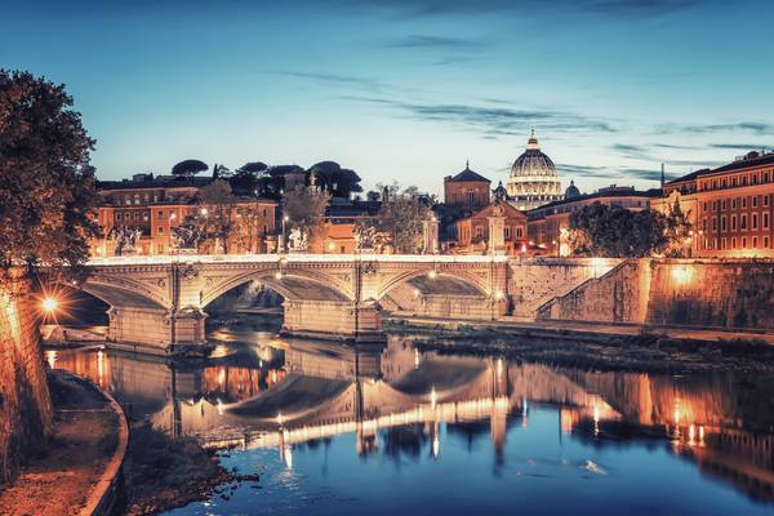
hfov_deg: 43.6
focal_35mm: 45
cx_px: 387
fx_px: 967
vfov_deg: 29.9
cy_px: 258
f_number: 8
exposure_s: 5
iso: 64
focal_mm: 45
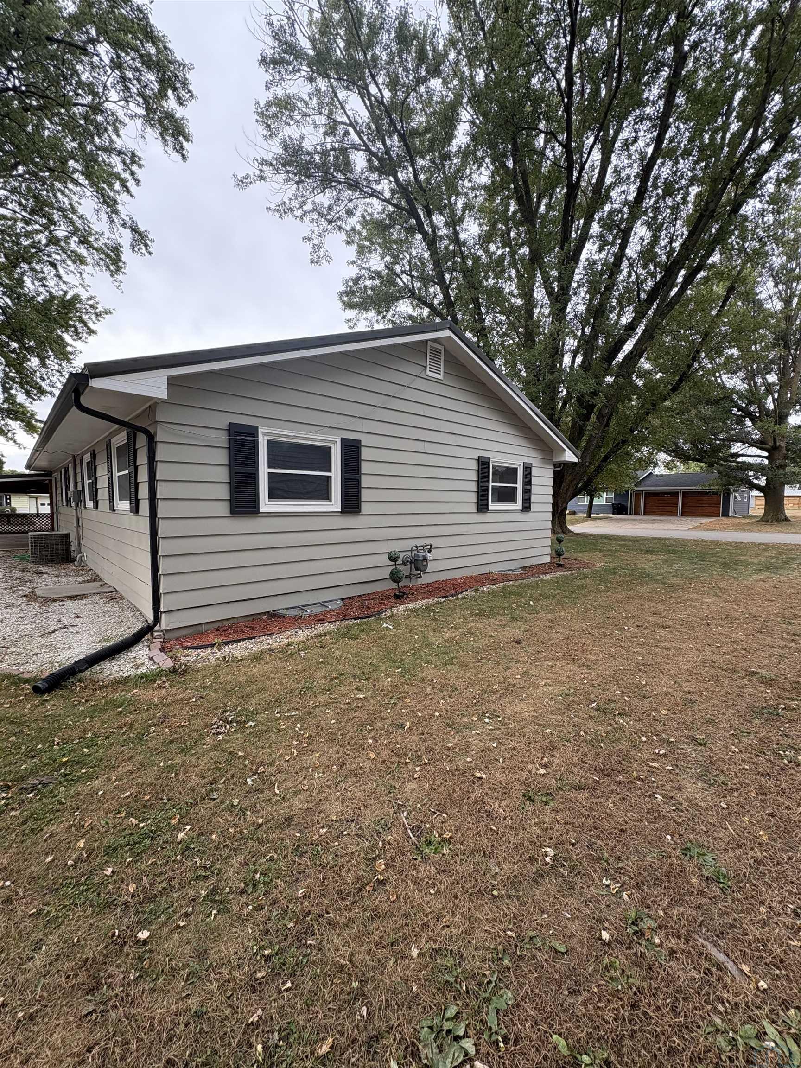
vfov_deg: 102.1
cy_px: 534
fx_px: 432
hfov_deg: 85.7
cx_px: 400
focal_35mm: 14
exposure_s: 1/208
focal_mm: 2.22
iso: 64
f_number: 2.2
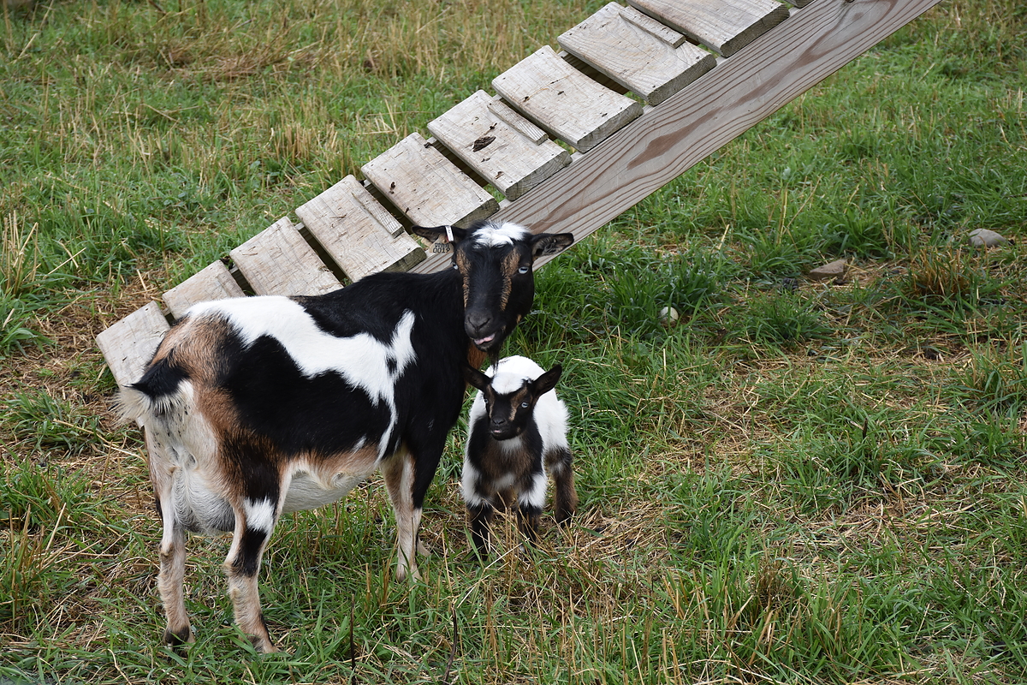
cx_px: 514
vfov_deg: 13.8
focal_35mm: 99
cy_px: 342
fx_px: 2824
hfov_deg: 20.6
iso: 320
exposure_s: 1/500
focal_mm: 66
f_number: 8
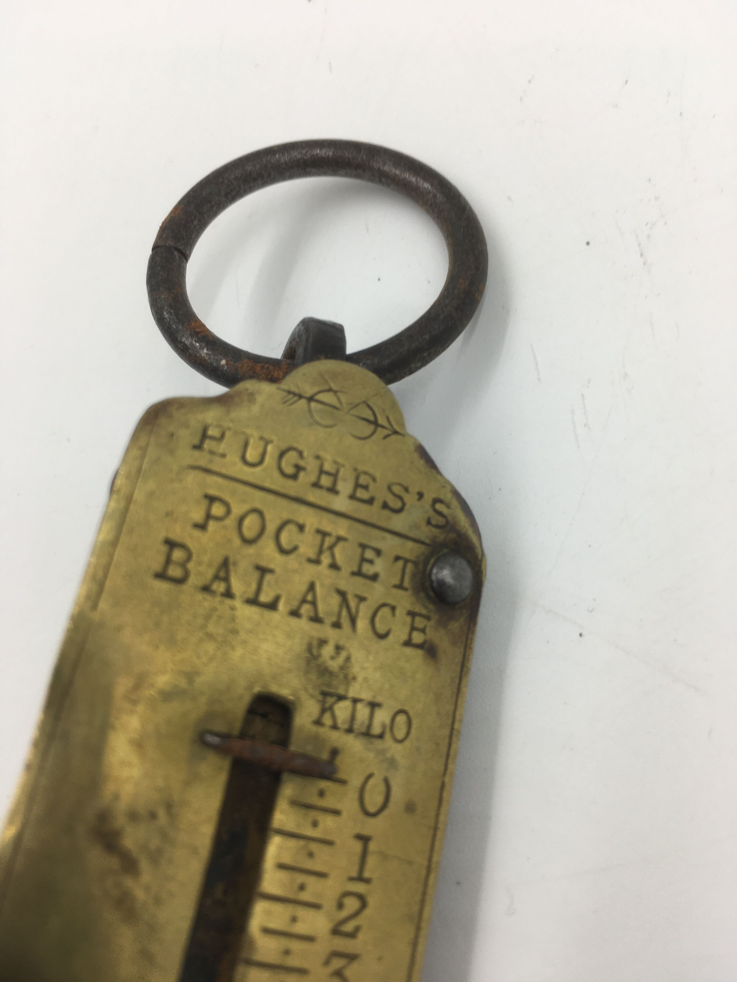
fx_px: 823
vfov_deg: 61.7
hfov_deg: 48.2
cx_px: 368
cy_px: 491
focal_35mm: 29
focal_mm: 4.15
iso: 25
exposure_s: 1/174
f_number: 2.2
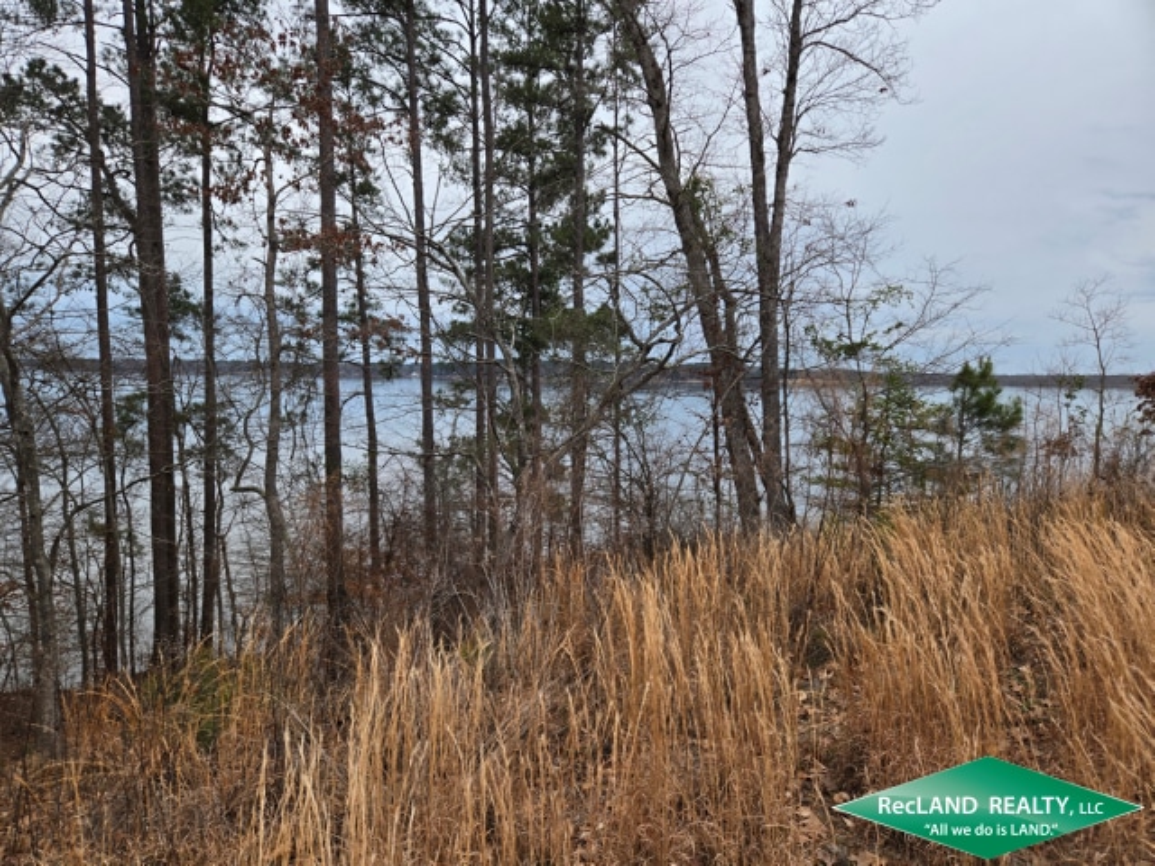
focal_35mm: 23
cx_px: 578
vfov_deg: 58.9
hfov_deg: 73.9
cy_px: 433
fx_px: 767
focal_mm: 5.4
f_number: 1.8
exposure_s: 1/180
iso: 64
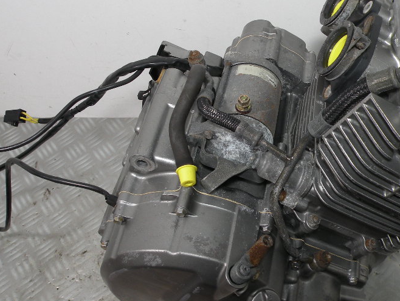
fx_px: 486
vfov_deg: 34.2
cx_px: 289
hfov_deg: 43.6
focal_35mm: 42
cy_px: 115
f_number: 3.5
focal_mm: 4.7
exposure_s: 1/60
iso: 64
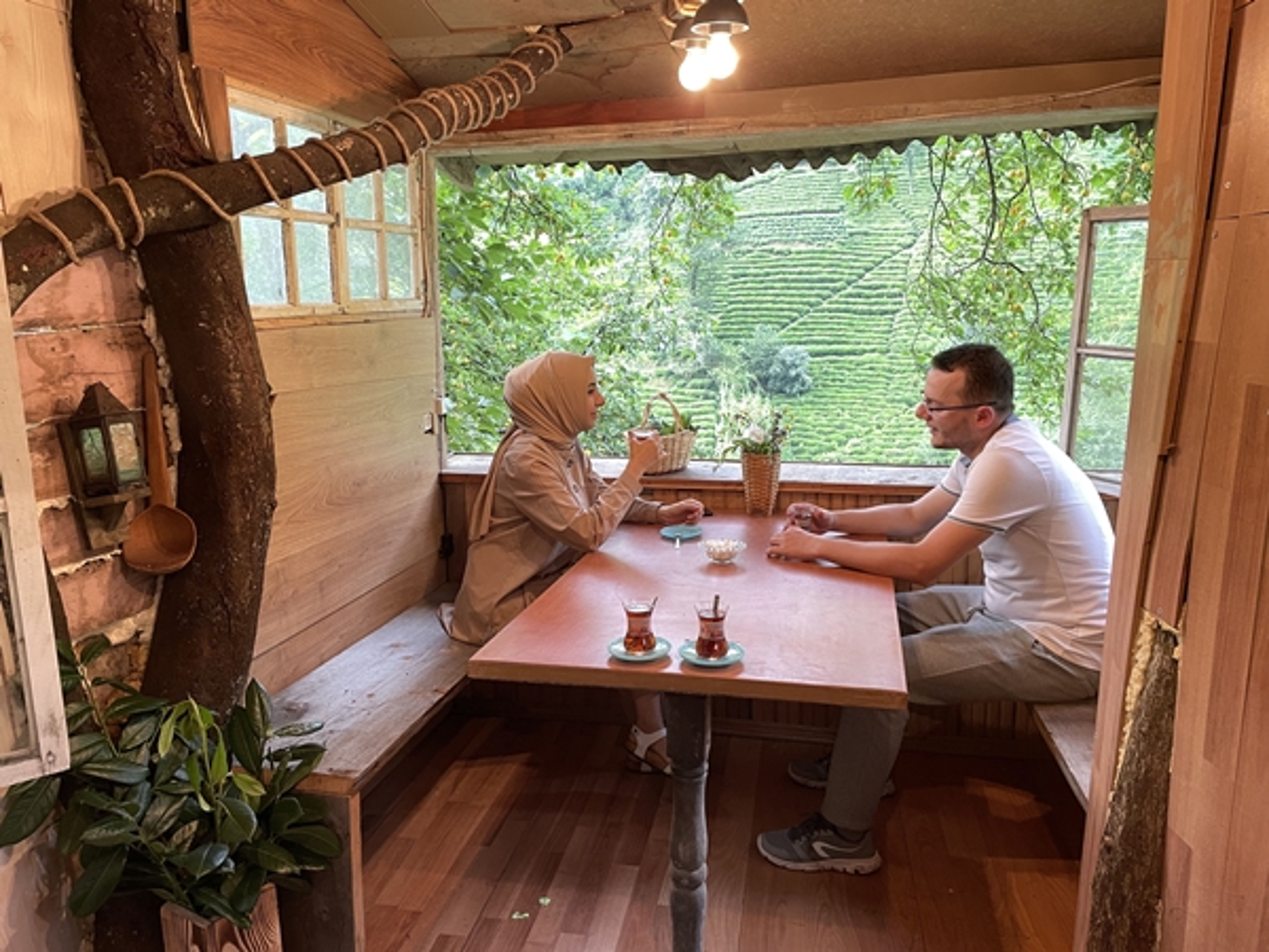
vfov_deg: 53.1
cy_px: 476
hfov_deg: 67.3
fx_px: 953
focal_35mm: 26
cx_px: 634
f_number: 1.6
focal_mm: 4.2
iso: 80
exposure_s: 1/50
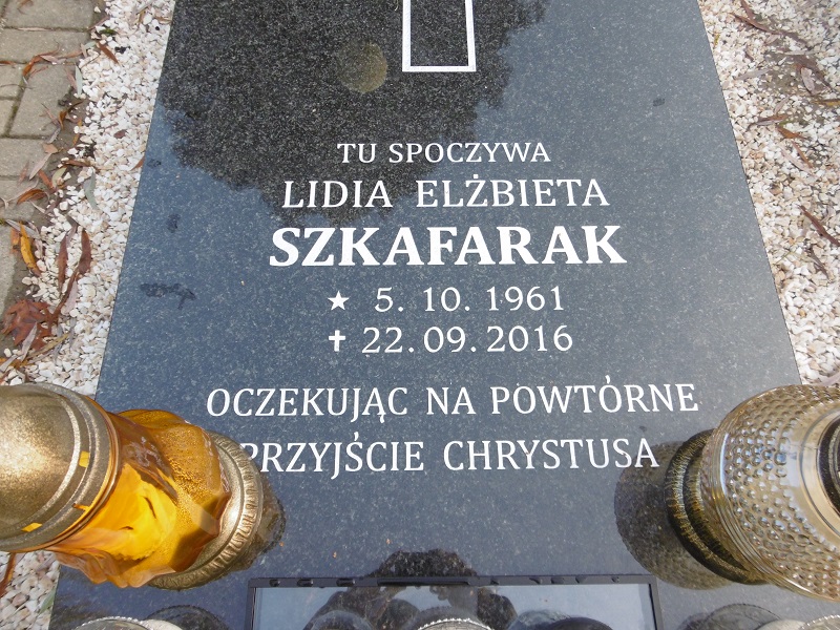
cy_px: 315
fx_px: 582
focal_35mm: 24
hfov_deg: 71.6
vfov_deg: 56.8
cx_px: 420
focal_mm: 4.3
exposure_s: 1/100
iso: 100
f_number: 3.1
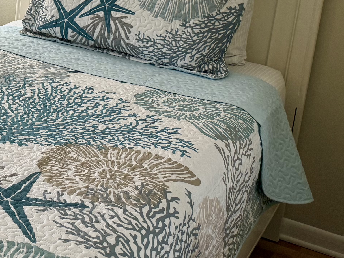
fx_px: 716
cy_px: 5
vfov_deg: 19.9
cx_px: -146
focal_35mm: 72
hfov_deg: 22.9
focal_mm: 6.76
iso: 125
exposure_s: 1/60
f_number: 1.78
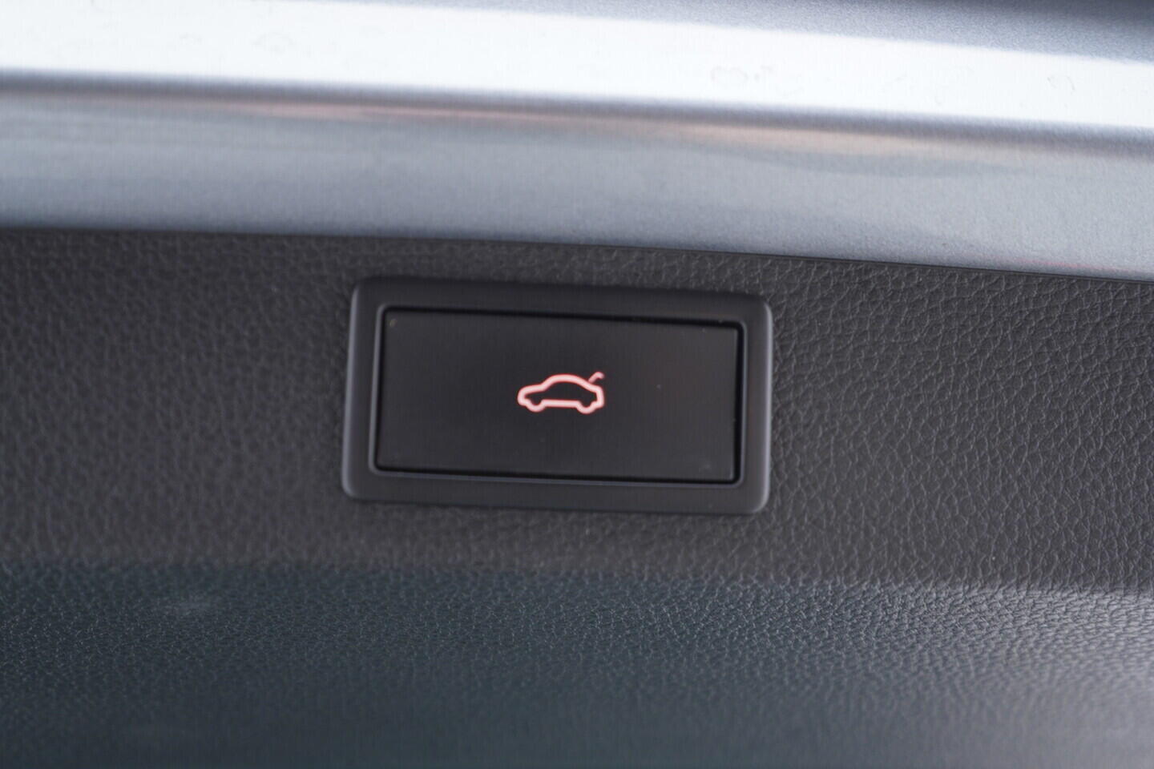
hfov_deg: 53.1
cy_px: 384
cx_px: 577
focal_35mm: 36
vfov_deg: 36.9
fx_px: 1154
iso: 320
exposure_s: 1/40
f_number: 2.8
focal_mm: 24
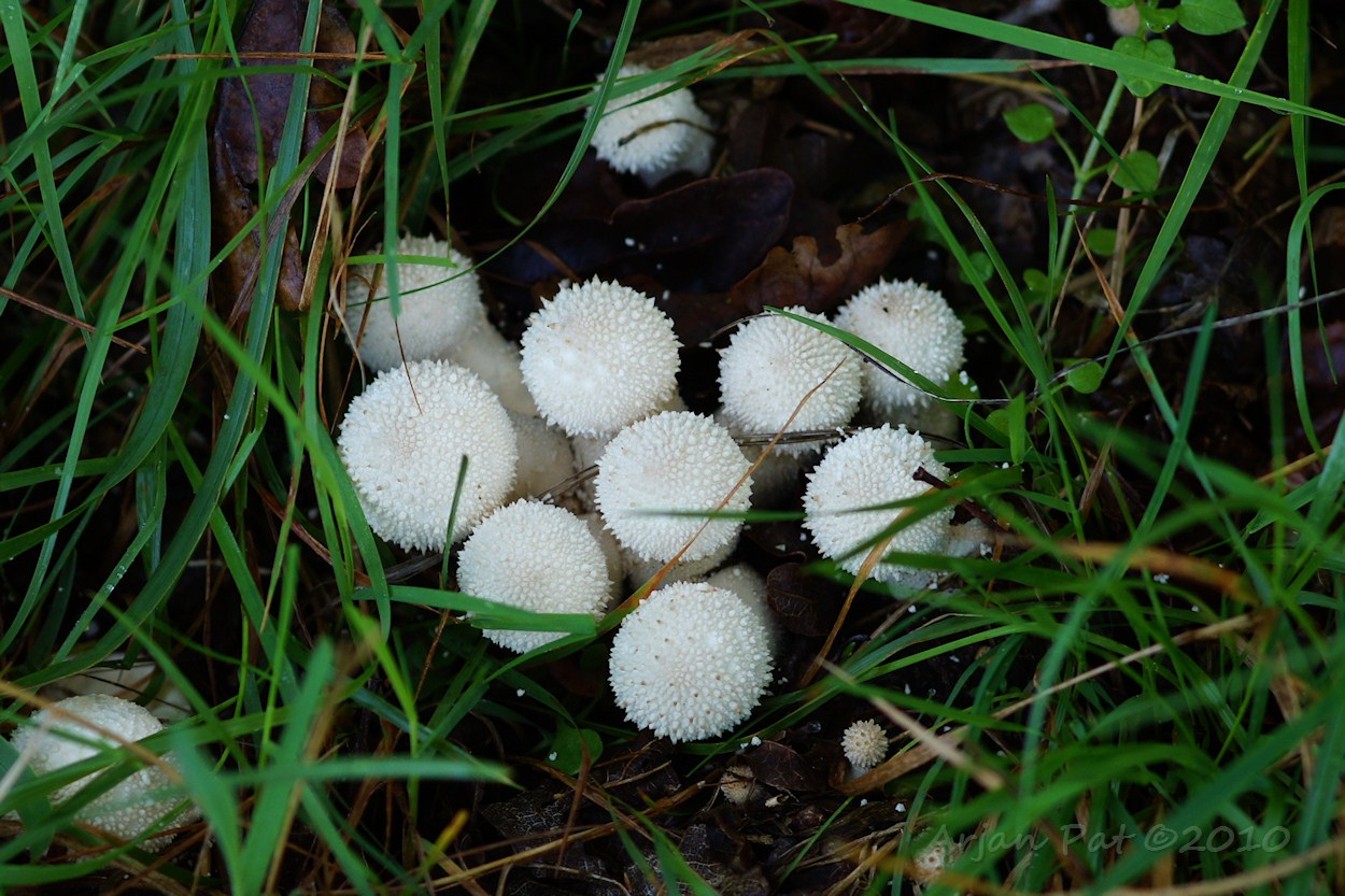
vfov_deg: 8.7
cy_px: 448
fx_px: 5883
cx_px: 672
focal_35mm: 158
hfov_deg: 13.0
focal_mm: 105
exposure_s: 1/200
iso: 200
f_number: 4
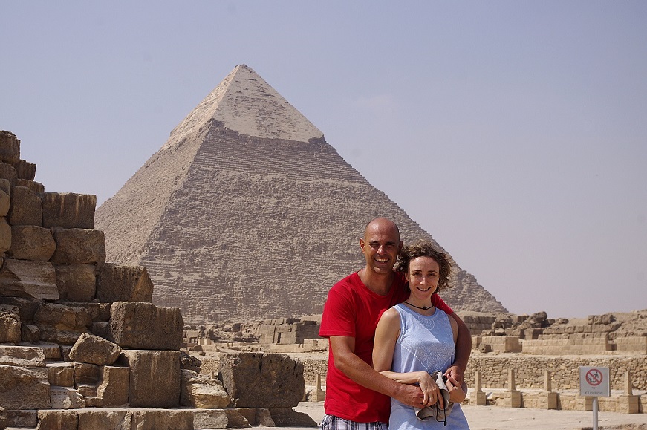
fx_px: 1149
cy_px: 215
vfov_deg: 21.2
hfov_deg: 31.4
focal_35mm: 64
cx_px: 324
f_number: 7.1
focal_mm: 42.5
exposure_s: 1/1000
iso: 200
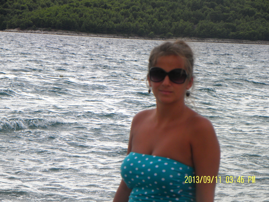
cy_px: 101
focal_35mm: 197
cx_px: 134
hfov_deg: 10.0
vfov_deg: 7.5
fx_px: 1531
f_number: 4.5
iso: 80
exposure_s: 1/500
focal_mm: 35.1
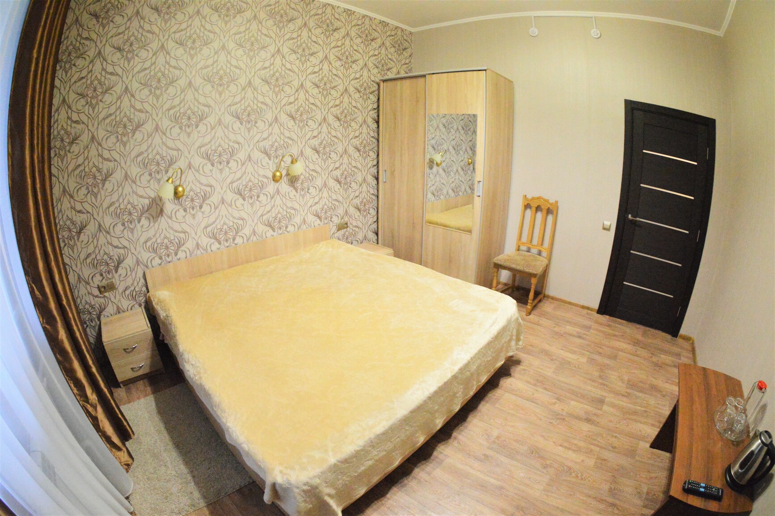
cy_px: 258
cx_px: 388
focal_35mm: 15
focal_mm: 10
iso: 6400
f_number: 2.8
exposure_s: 1/250
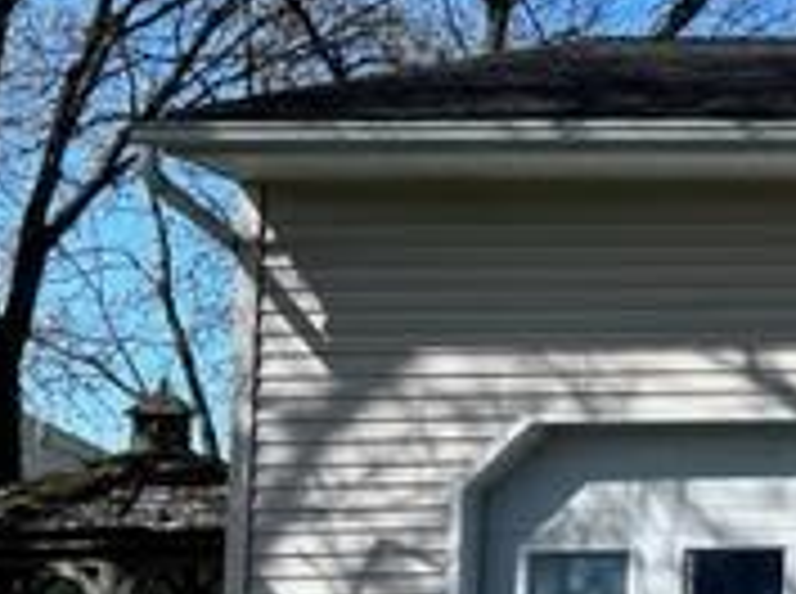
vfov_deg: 16.9
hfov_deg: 18.6
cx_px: 1340
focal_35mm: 87
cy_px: 364
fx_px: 1997
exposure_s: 1/4545
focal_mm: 6.86
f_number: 1.78
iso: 80
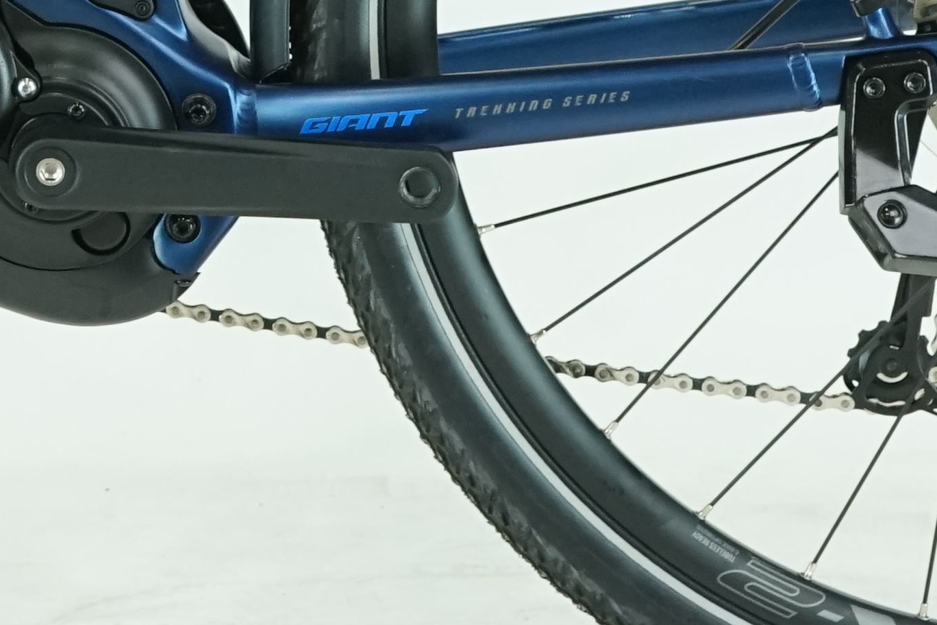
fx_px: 5934
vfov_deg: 5.9
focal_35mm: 228
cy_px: -460
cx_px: -69
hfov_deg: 9.0
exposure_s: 1/200
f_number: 5.6
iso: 1600
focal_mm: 52
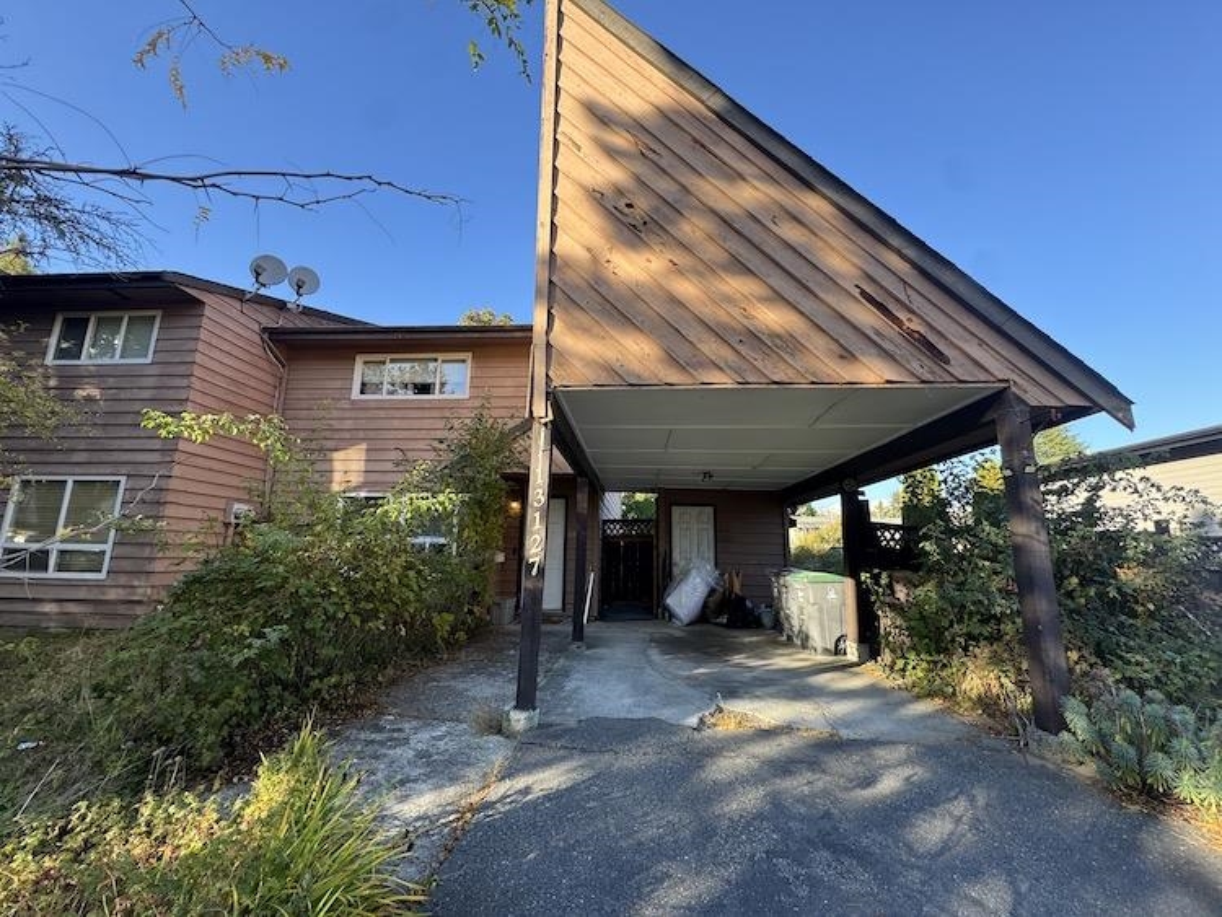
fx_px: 494
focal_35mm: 14
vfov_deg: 85.7
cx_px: 611
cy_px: 458
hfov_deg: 102.0
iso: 40
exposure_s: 1/219
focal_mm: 2.22
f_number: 2.2
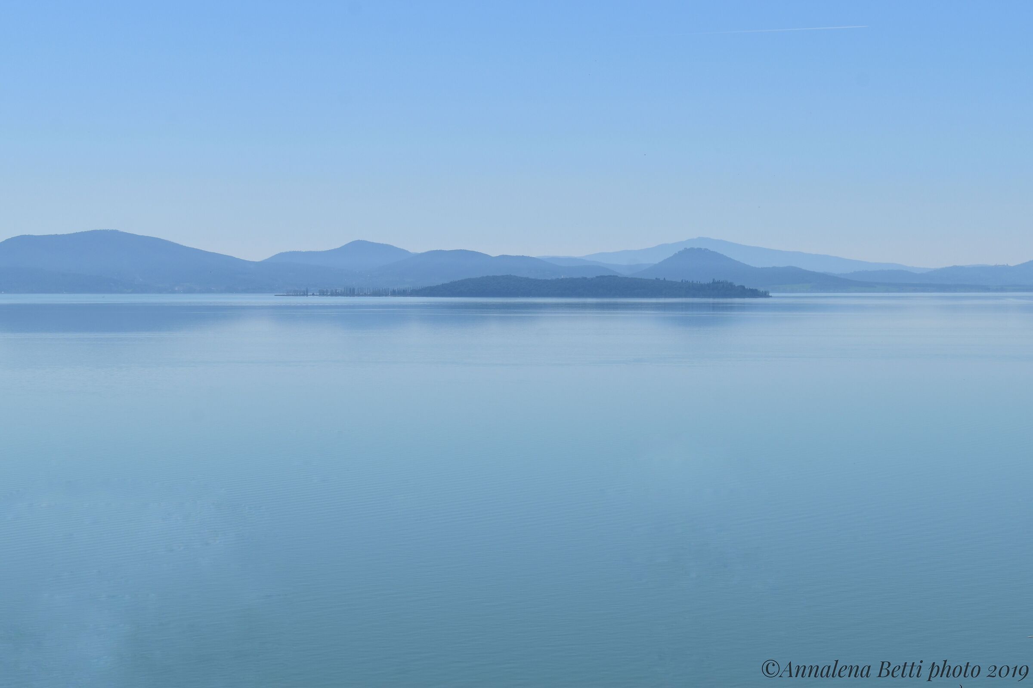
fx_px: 2367
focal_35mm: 82
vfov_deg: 16.6
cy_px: 344
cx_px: 516
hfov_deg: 24.6
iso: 100
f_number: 10
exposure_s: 1/500
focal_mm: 55
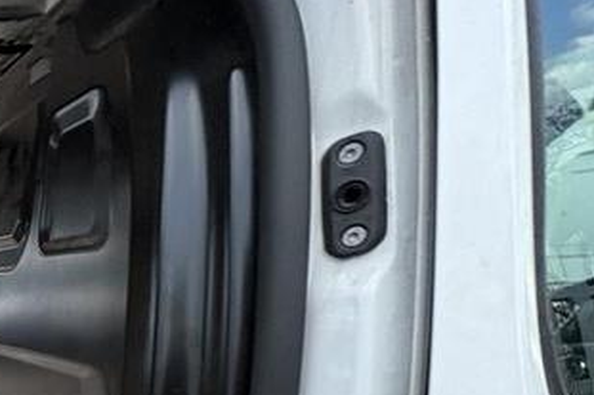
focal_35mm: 42
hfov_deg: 32.3
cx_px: -212
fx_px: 693
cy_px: 530
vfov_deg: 26.4
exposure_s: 1/99
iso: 40
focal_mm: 2.22
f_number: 2.2
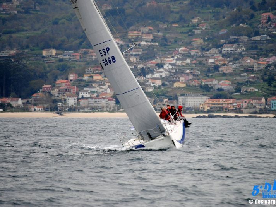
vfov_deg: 5.1
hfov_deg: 6.8
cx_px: 141
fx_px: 2329
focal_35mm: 292
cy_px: 104
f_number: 5.6
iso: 400
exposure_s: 1/400
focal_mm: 180
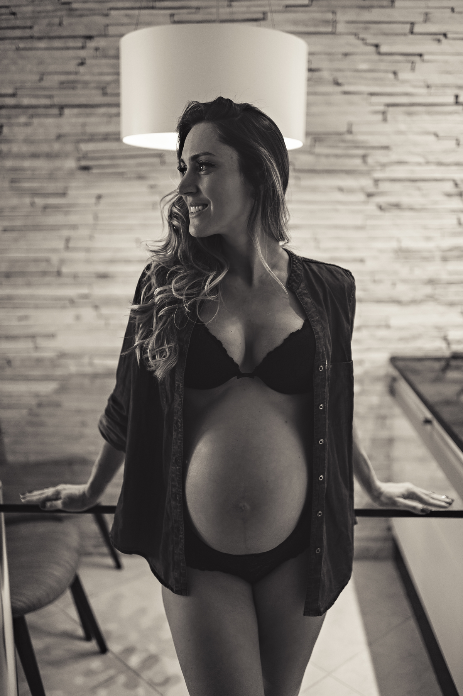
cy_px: 348
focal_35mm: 35
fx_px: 676
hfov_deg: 37.8
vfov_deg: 54.5
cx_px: 232
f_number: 1.4
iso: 500
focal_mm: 35
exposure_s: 1/100
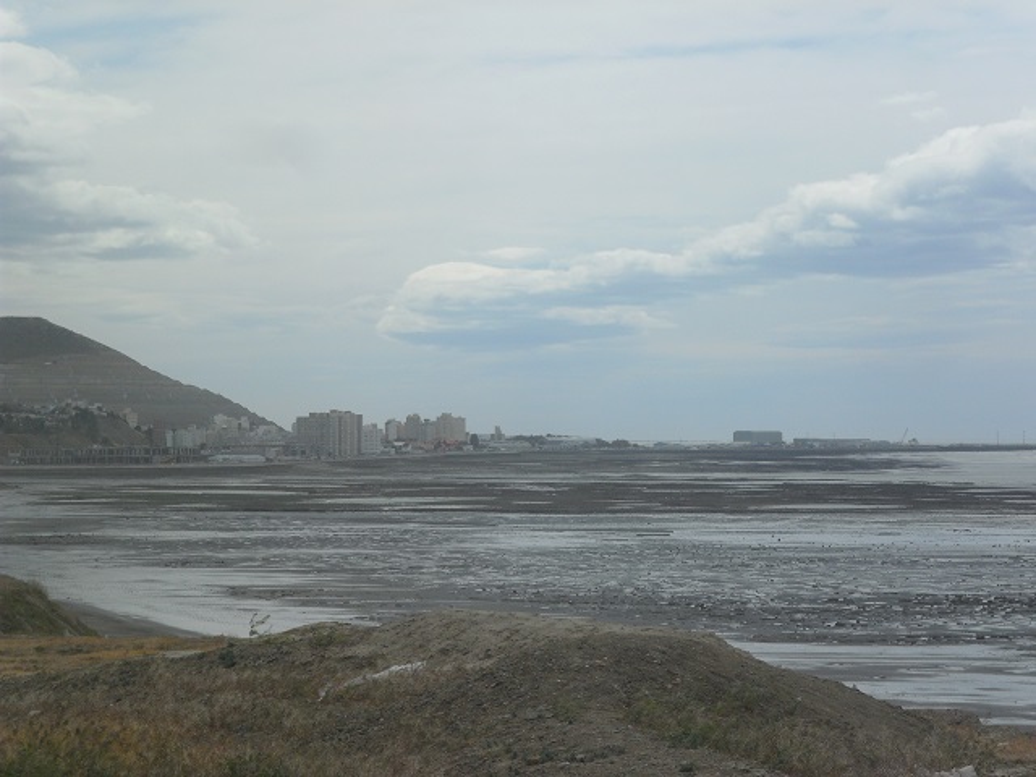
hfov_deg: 18.2
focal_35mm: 108
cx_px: 518
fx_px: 3232
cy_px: 388
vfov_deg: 13.7
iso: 80
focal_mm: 19.6
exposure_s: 1/1000
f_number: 5
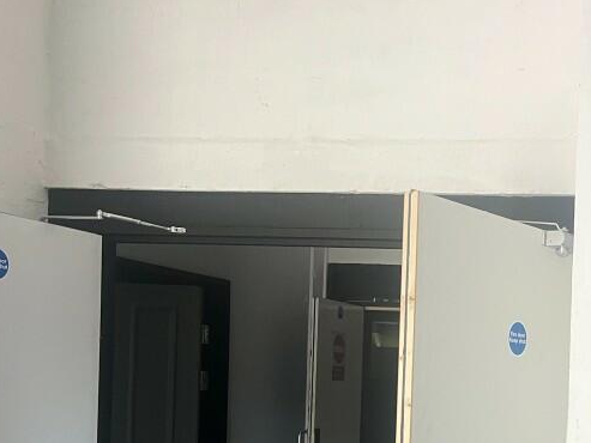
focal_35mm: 54
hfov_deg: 33.5
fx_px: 922
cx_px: 542
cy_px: 400
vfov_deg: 26.1
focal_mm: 5.1
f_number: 1.6
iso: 160
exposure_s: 1/60
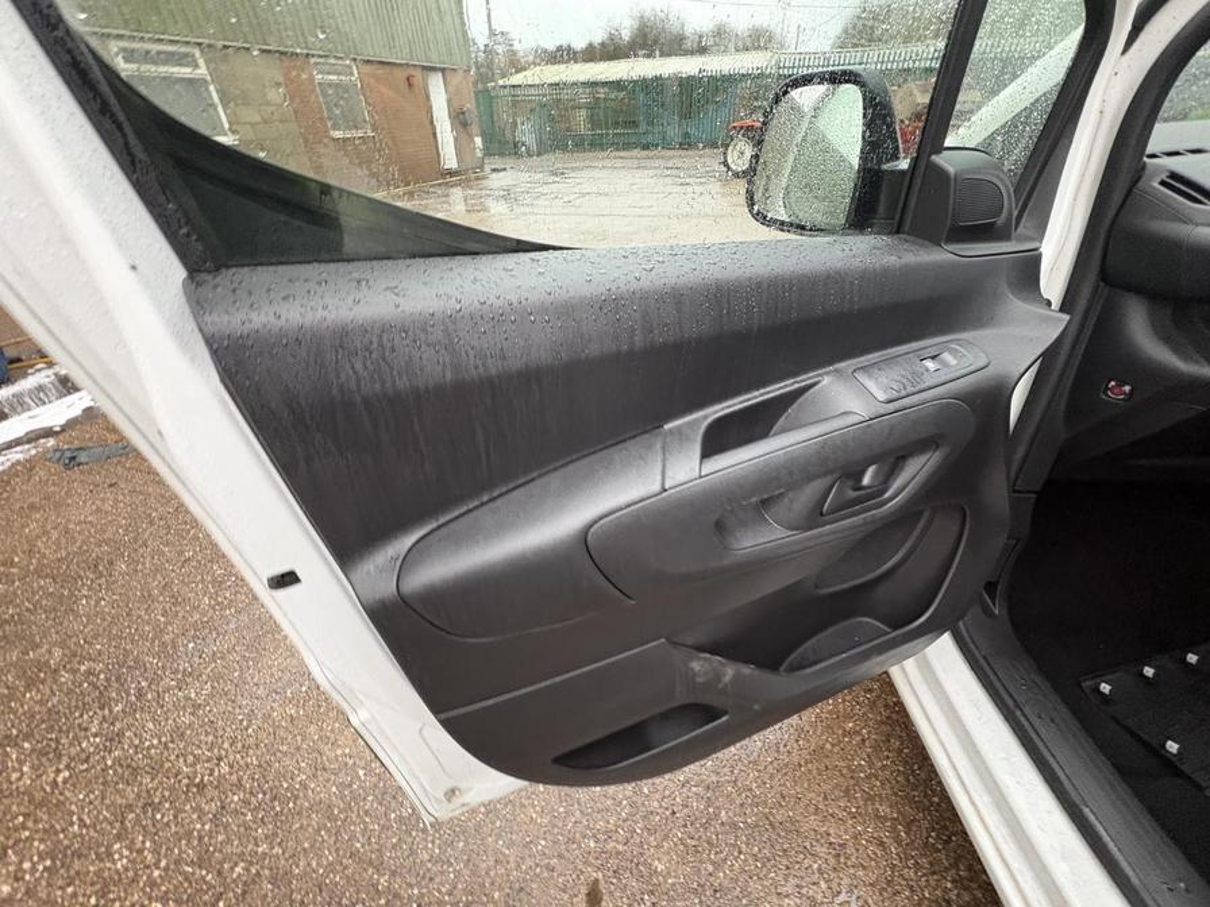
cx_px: 605
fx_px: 489
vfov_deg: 85.7
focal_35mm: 14
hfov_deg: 102.1
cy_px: 454
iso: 500
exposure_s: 1/60
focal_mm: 2.22
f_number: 2.2
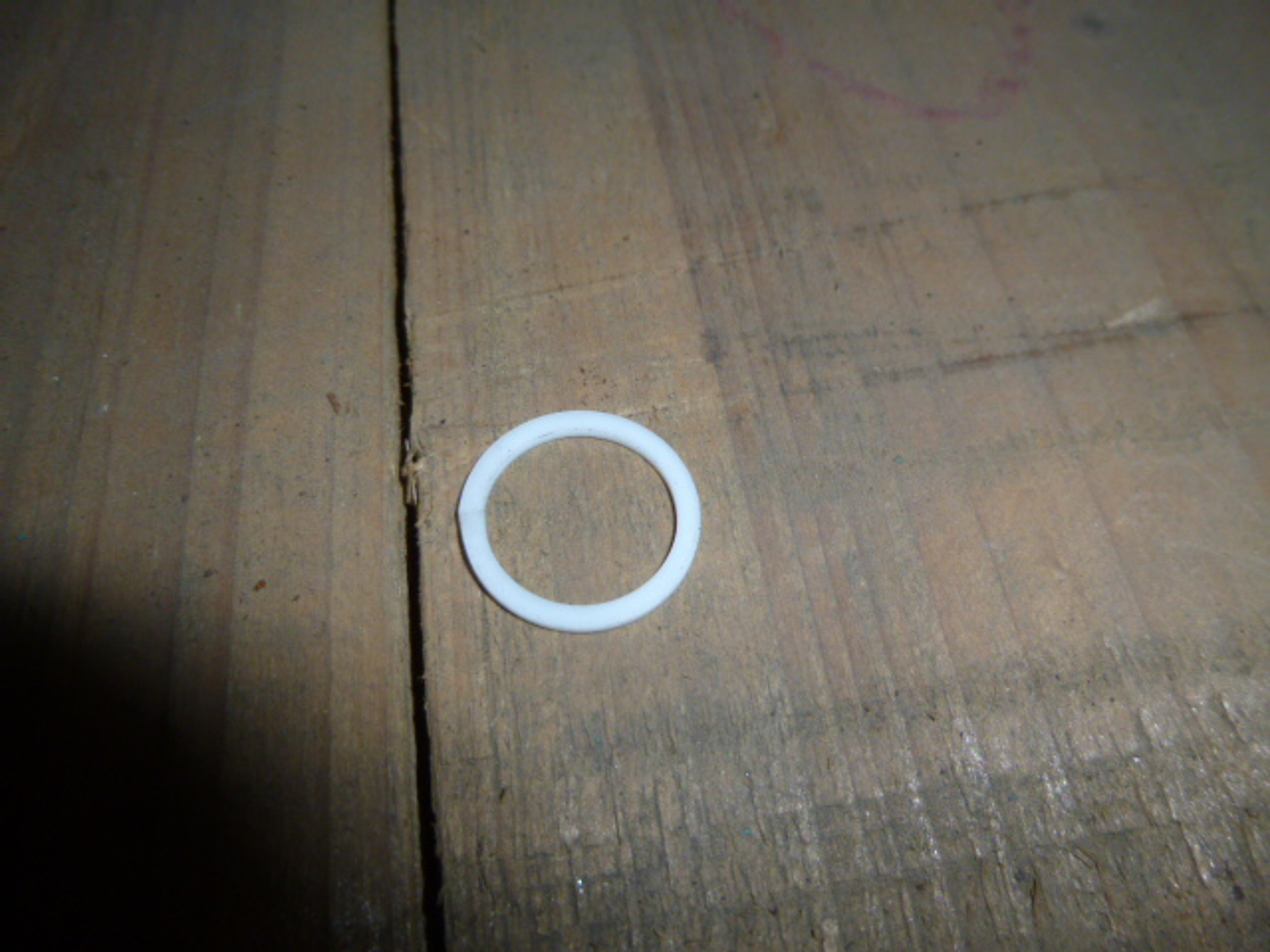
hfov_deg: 69.4
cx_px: 635
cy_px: 476
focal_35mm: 25
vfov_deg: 54.9
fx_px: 917
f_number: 3.1
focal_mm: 4.5
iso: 100
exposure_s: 1/60
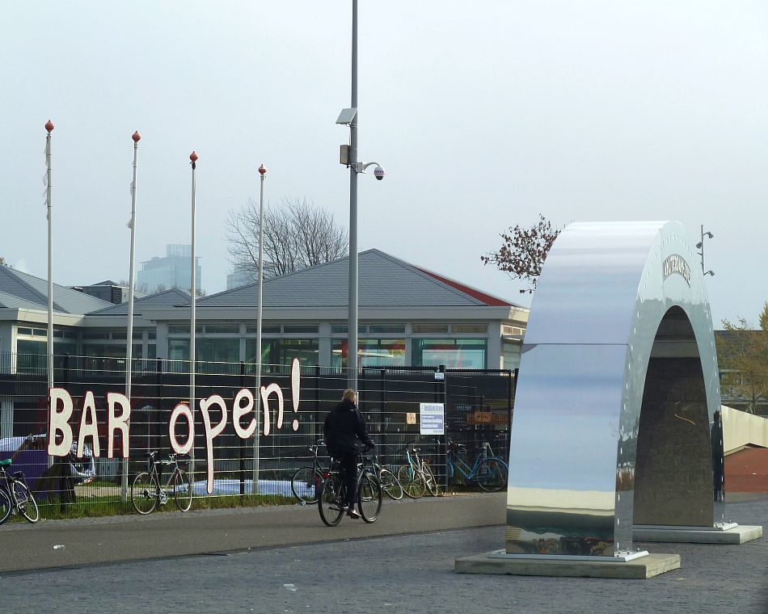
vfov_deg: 15.2
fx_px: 2296
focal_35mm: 101
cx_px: 357
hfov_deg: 19.0
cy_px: 309
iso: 80
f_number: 4.3
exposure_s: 1/400
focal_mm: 15.8
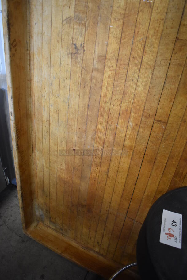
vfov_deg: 67.3
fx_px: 210
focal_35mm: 27
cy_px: 140
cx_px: 94
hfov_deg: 48.0
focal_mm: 18
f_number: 3.5
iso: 2500
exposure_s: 1/125
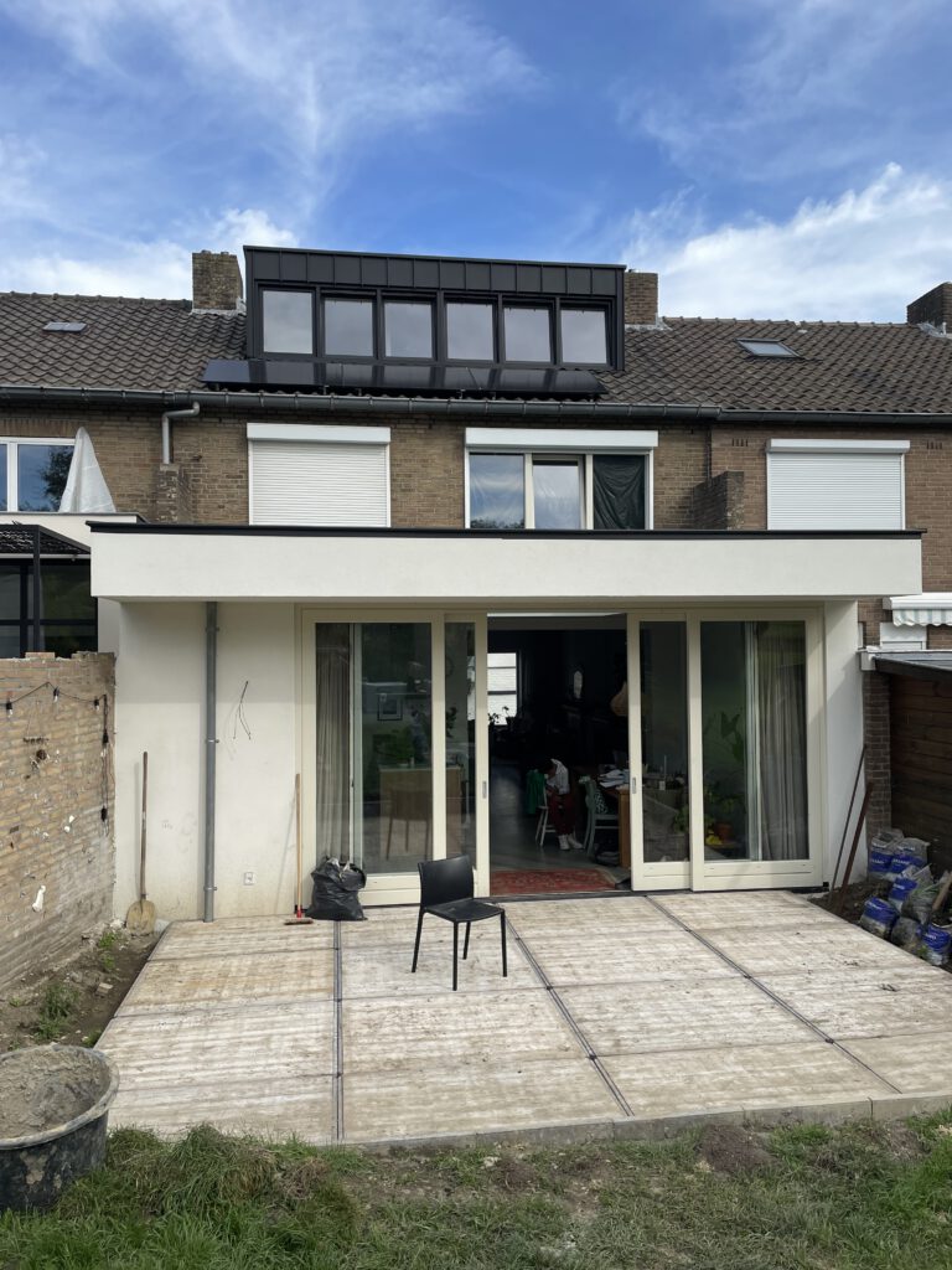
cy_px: 635
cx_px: 476
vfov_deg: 67.3
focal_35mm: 26
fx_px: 953
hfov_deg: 53.1
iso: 32
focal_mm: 4.2
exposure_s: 1/2132
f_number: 1.6
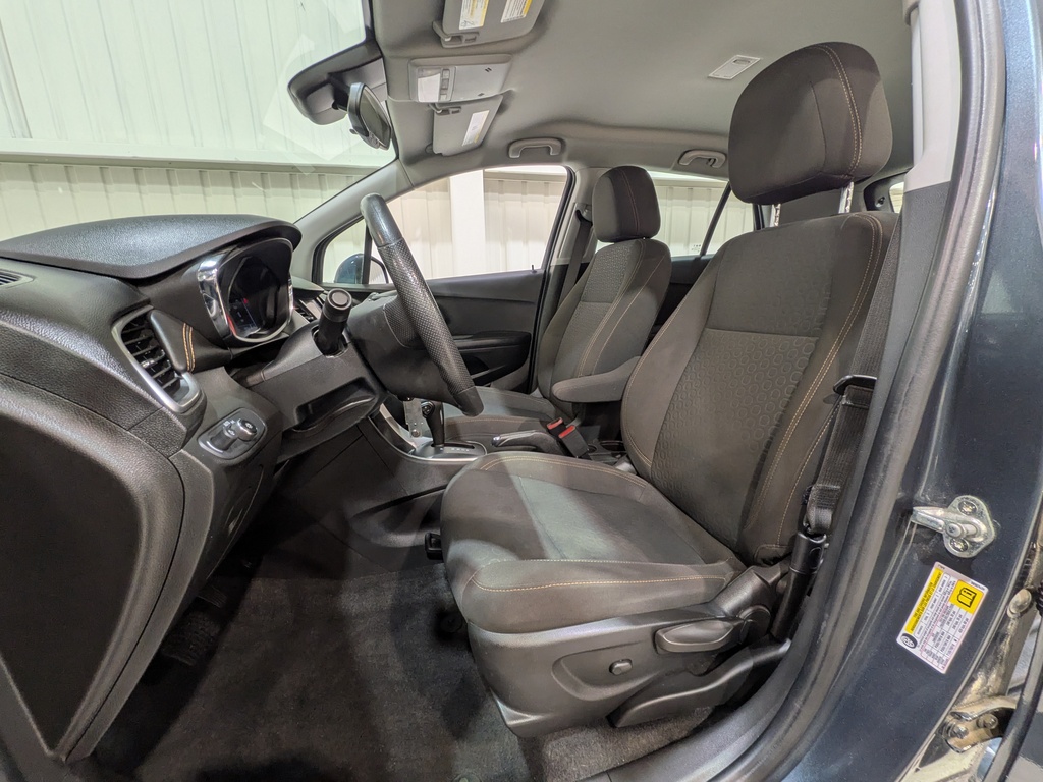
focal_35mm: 14
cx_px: 522
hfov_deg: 102.1
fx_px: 422
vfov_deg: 85.7
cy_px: 391
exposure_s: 1/33.3
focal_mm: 1.83
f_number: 2.2
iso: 81
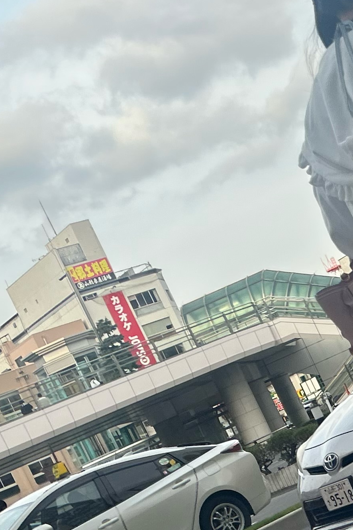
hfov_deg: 15.0
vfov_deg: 24.4
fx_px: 1207
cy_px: 414
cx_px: 578
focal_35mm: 82
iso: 50
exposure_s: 1/604
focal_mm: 5.7
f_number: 1.5
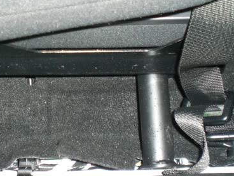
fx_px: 446
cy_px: 48
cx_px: 52
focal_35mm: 66
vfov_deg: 22.1
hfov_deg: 28.8
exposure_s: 1/60
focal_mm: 6.3
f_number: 3.1
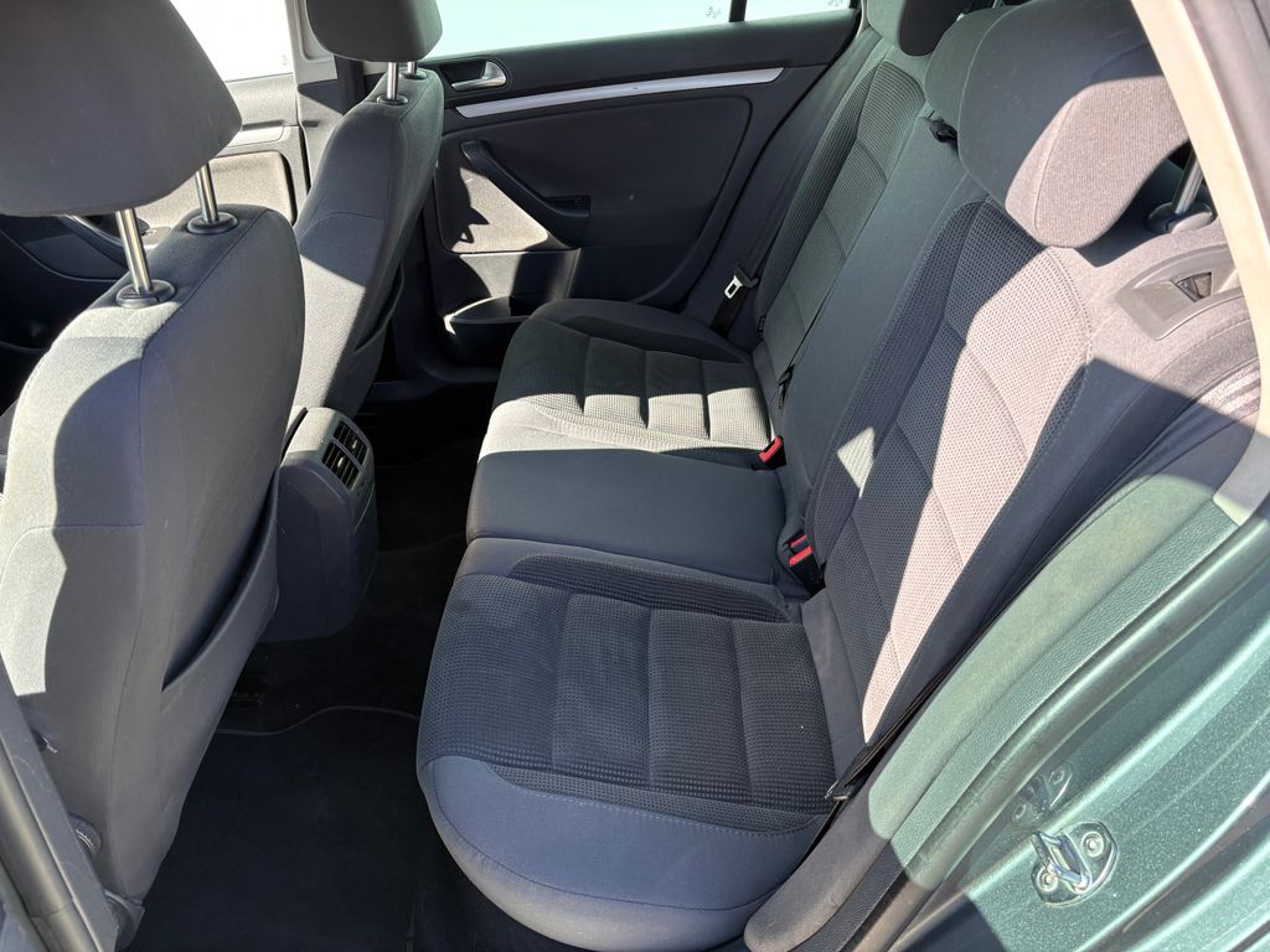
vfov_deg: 53.1
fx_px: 954
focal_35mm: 26
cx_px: 635
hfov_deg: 67.3
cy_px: 476
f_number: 1.6
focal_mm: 5.96
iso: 64
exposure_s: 1/250
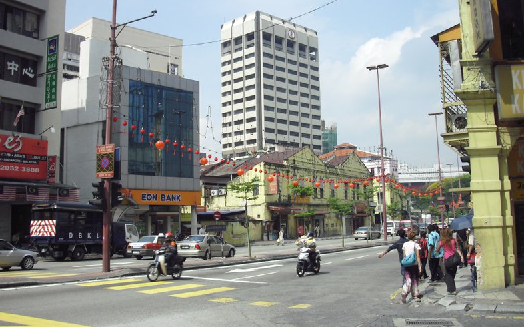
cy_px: 147
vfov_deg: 31.2
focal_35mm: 41
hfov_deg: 48.2
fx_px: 585
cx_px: 258
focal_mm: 6.2
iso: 100
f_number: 8
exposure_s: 1/250
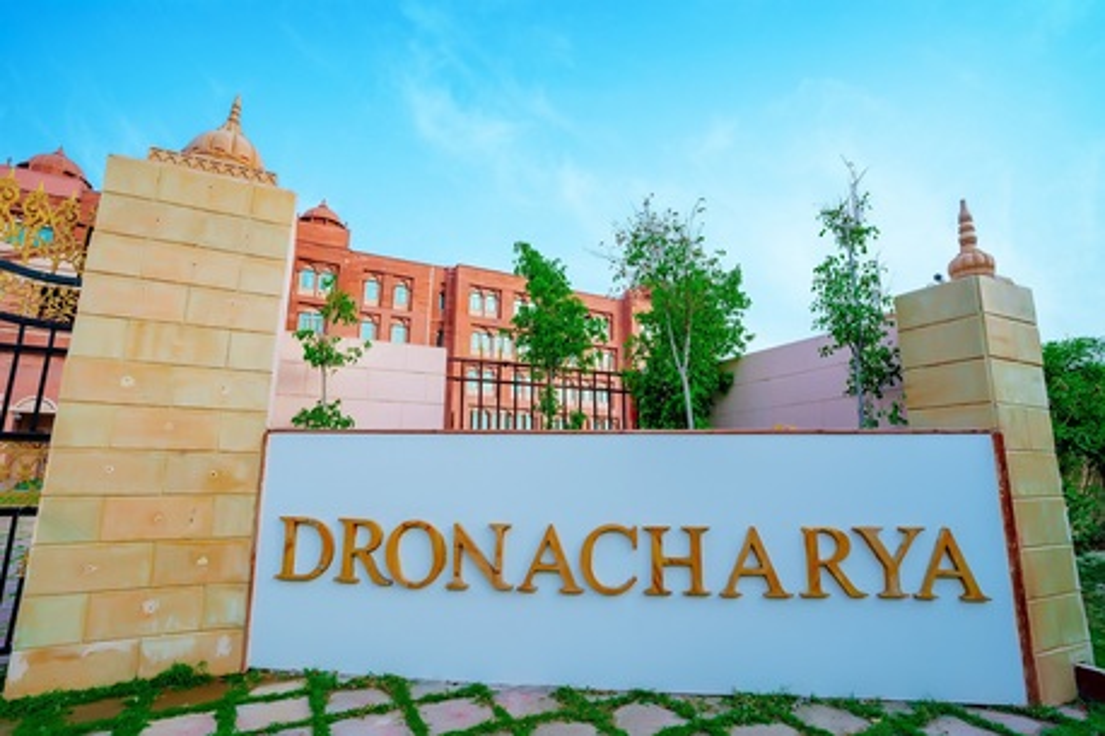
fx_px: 522
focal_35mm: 17
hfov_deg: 93.3
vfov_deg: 70.4
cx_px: 552
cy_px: 368
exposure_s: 1/50
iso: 160
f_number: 11
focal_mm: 17
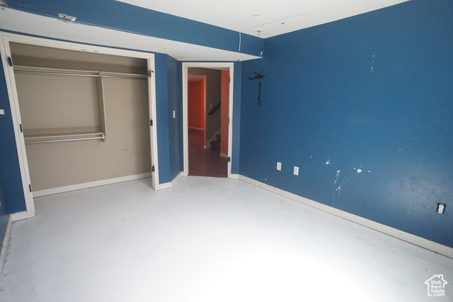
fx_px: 302
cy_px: 151
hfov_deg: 73.8
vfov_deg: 53.1
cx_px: 226
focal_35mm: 24
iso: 1600
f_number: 4
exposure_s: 1/160
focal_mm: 16
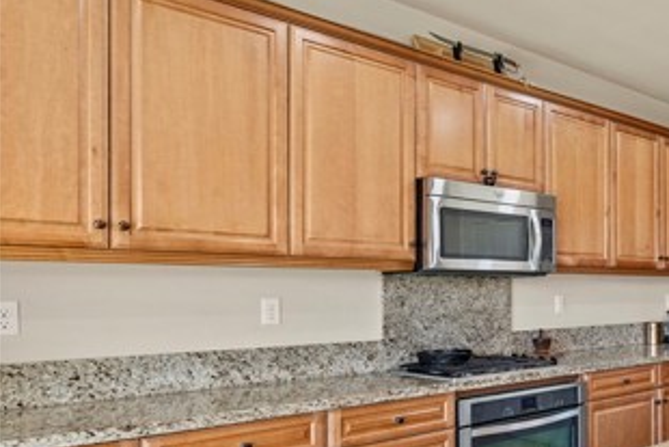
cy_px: 284
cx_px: 688
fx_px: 614
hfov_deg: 46.5
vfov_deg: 39.7
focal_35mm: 33
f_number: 7.1
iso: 200
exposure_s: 1/4
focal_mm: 16
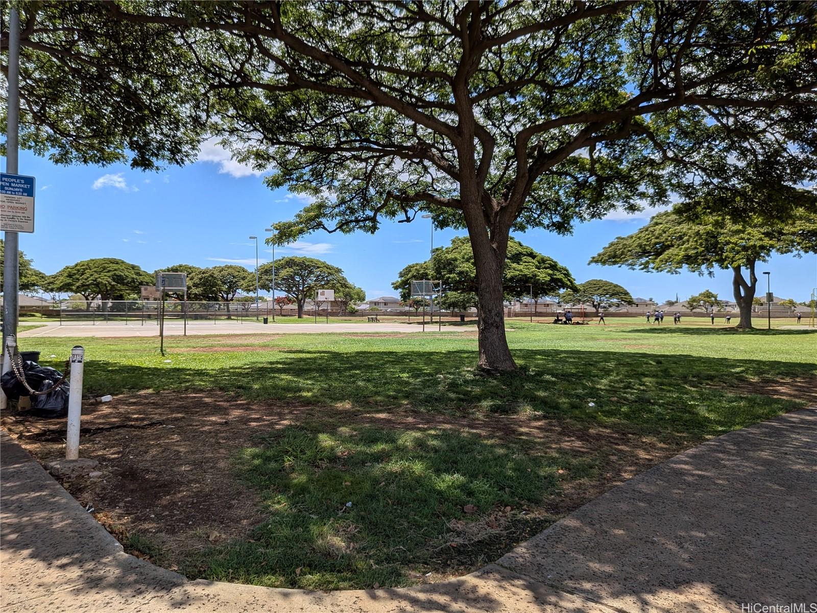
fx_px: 566
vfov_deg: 56.8
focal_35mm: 24
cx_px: 408
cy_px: 306
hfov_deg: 71.6
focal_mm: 4.53
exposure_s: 1/14085
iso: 28
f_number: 1.7
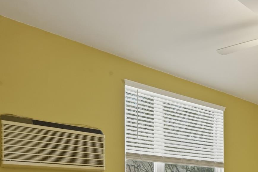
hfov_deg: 46.4
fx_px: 236
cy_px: 195
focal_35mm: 33
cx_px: 266
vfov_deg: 33.9
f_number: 11
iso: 100
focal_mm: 14
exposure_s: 1/3.33
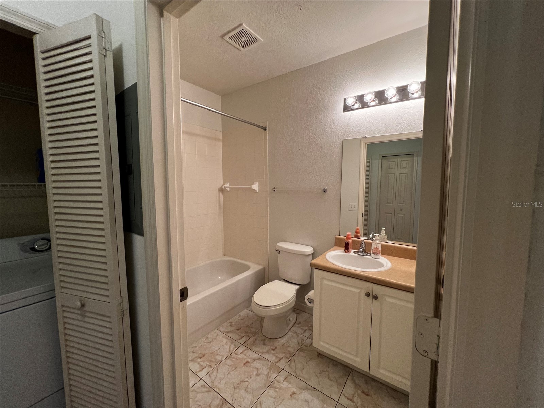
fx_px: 204
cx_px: 272
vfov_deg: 89.9
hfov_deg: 106.2
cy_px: 204
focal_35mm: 13
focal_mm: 1.57
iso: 200
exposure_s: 1/120
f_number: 1.8
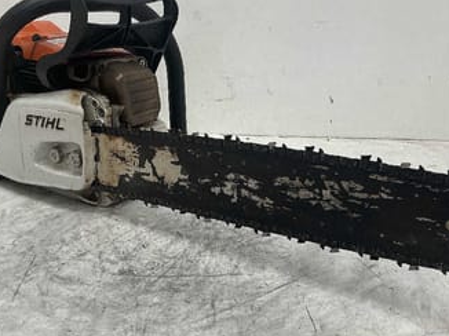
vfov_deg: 33.4
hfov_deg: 43.7
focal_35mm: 43
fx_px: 557
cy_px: 125
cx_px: 259
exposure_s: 1/100
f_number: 1.8
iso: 50
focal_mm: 3
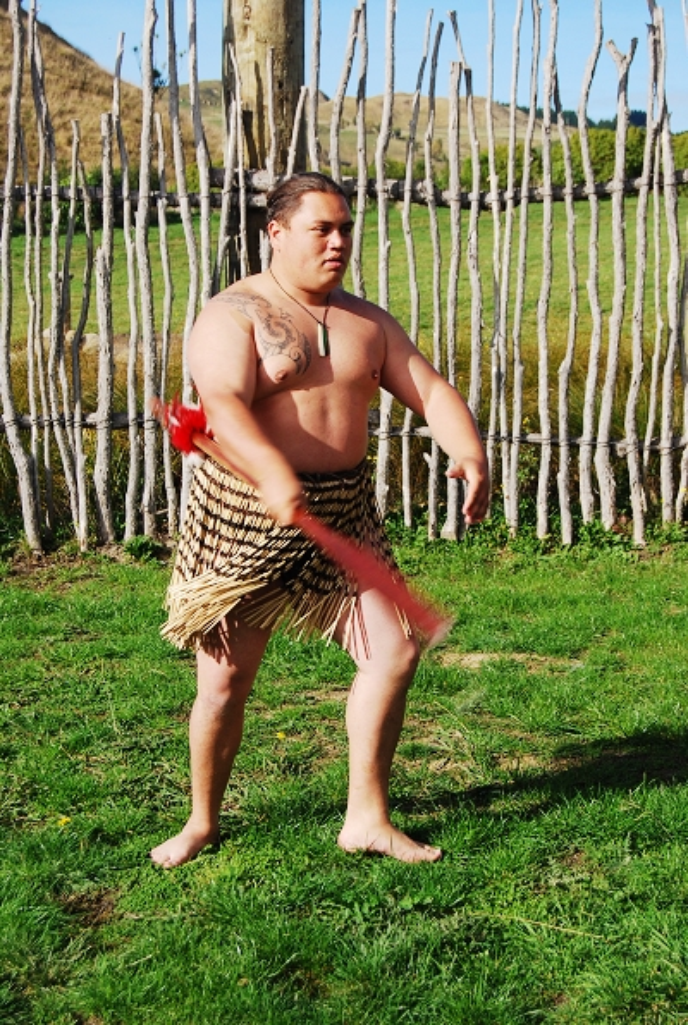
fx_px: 1712
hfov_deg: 22.7
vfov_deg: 33.3
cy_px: 512
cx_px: 344
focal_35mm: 60
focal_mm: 40
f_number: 8
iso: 100
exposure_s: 1/250
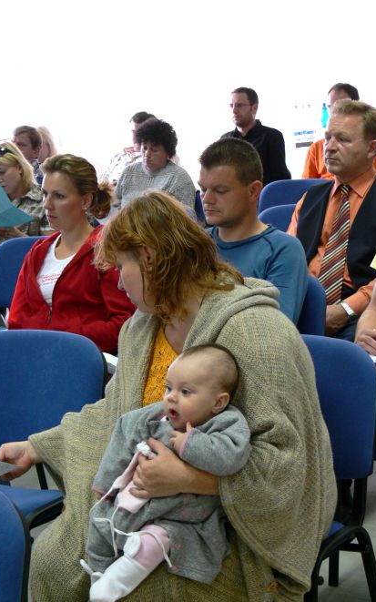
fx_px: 1279
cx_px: 163
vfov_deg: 26.5
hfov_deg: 16.7
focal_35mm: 78
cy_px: 301
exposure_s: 1/30
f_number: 3.2
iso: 160
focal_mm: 15.5
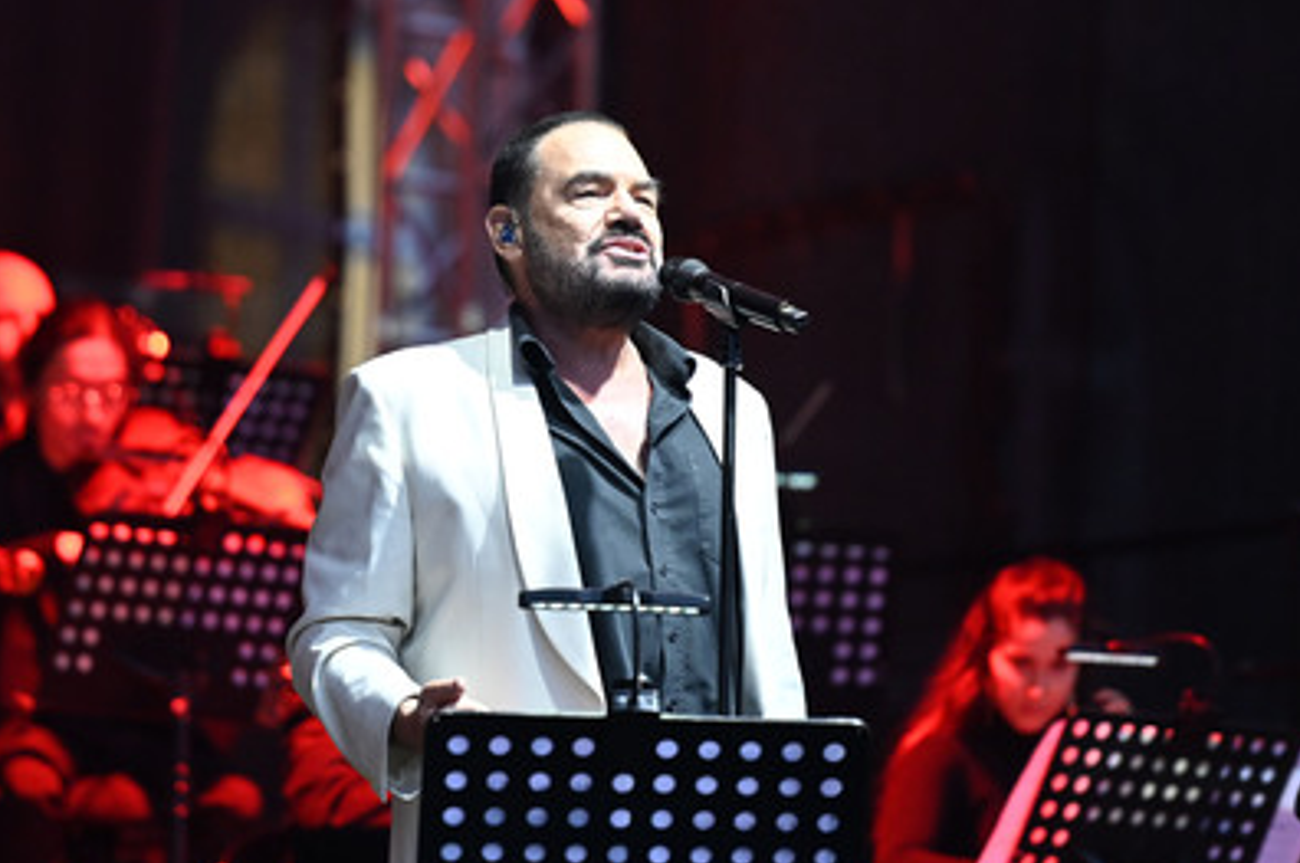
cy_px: 486
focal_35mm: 228
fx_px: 8223
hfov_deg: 9.0
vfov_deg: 6.0
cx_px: 619
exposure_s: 1/250
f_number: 2.8
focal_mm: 200
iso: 2800
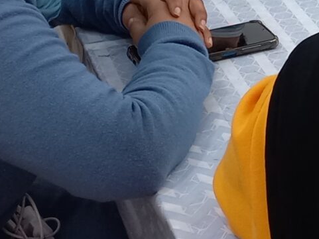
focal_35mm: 133
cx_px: 631
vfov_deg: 10.5
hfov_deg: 13.0
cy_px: -195
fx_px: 1226
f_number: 1.8
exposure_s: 1/50
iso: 320
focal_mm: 4.65
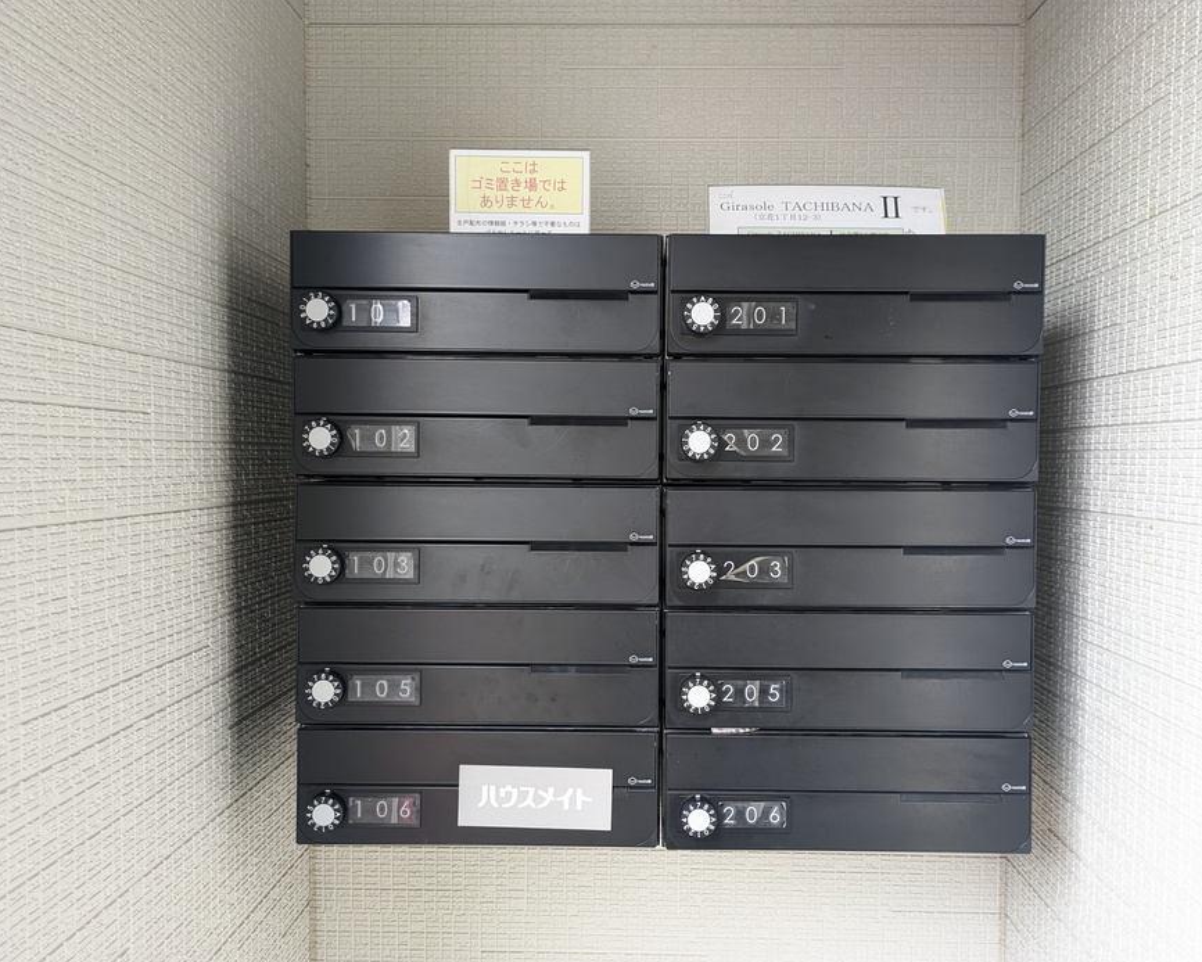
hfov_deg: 64.0
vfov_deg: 53.2
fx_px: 961
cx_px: 634
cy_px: 495
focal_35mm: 27
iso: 104
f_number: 1.89
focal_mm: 5.43
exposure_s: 1/120
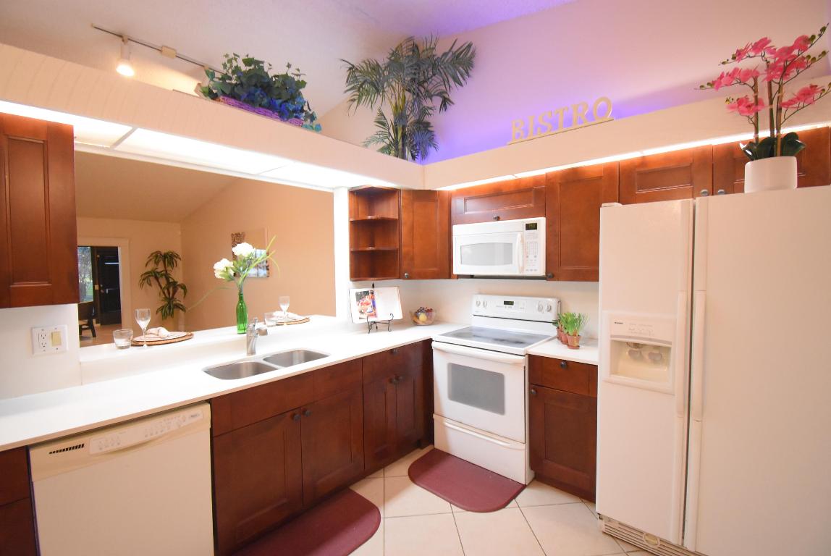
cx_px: 416
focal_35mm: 15
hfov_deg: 100.3
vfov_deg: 77.5
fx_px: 347
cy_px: 278
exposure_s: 1/60
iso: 3200
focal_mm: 10
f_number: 4.5
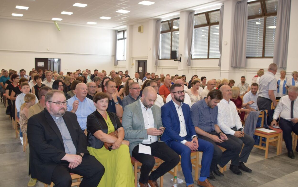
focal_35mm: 33
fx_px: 264
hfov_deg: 58.9
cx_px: 150
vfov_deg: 38.9
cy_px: 94
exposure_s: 1/80
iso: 800
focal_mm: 21
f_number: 4.5
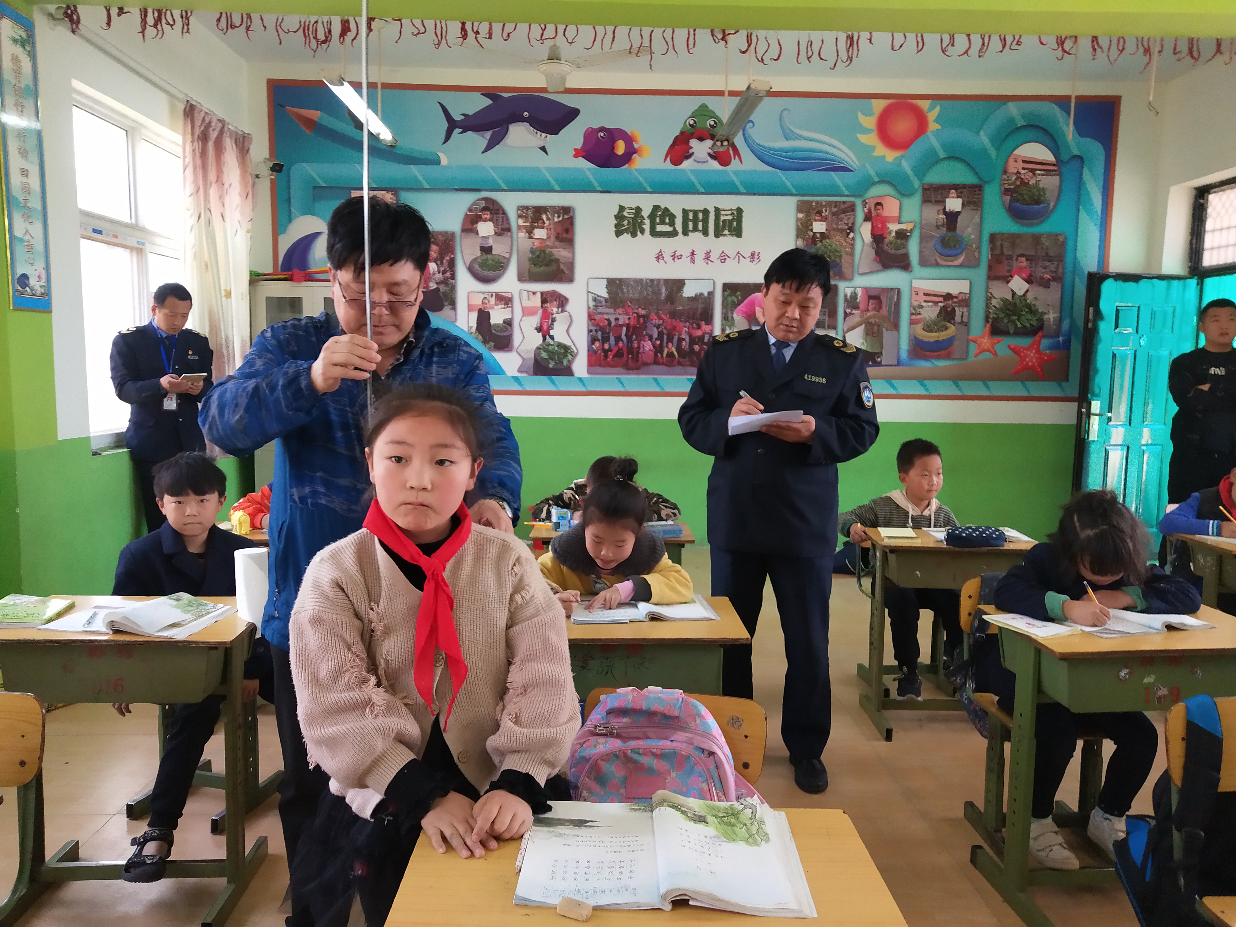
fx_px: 1071
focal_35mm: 30
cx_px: 618
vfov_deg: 46.8
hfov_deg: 60.0
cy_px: 464
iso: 245
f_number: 1.8
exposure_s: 1/100
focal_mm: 3.95
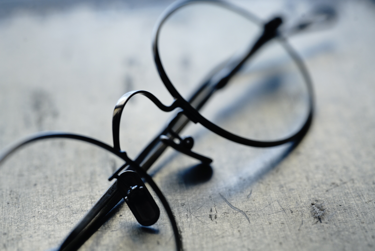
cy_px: 126
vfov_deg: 21.0
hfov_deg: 30.9
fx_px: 678
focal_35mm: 65
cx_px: 188
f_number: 4
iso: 1000
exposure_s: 1/200
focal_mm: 65
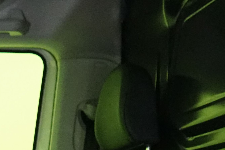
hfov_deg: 16.1
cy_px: 275
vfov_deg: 10.3
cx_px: 7
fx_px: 781
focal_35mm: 125
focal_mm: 28
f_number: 3.5
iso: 5000
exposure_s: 1/160
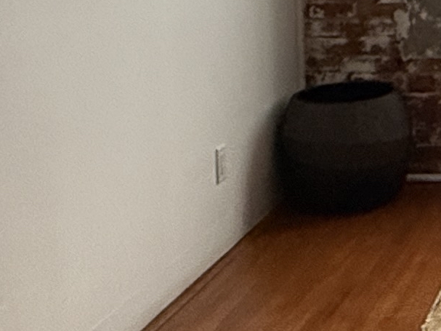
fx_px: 1185
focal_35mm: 93
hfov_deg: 17.7
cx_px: 753
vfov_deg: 15.3
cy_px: -75
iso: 320
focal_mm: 2.22
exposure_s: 1/99
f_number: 2.2
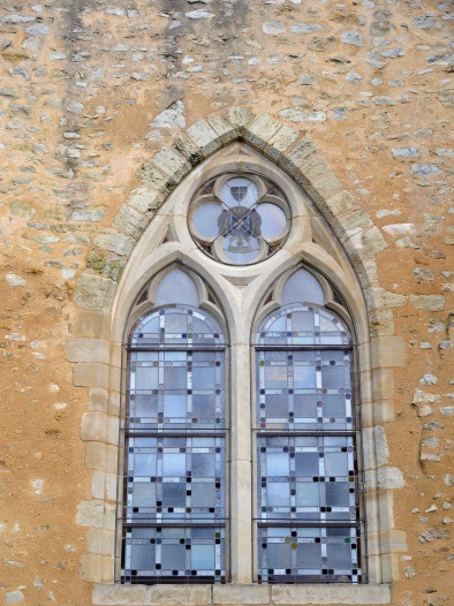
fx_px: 1190
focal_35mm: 68
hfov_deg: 21.6
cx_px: 229
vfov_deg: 28.6
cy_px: 327
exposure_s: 1/100
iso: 500
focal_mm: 62
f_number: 18
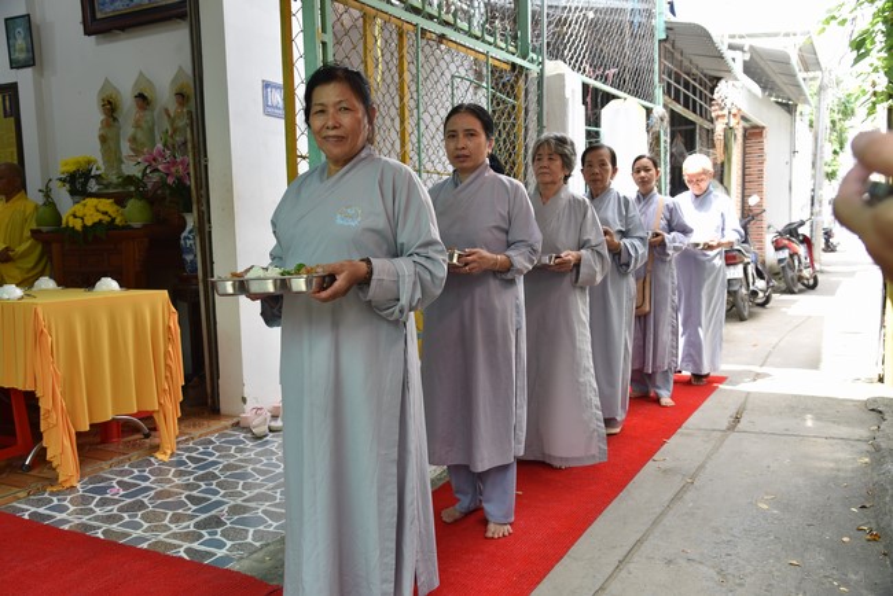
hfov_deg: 60.3
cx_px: 446
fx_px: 769
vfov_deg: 42.4
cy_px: 298
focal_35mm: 31
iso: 400
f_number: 5.6
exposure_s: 1/125
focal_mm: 31
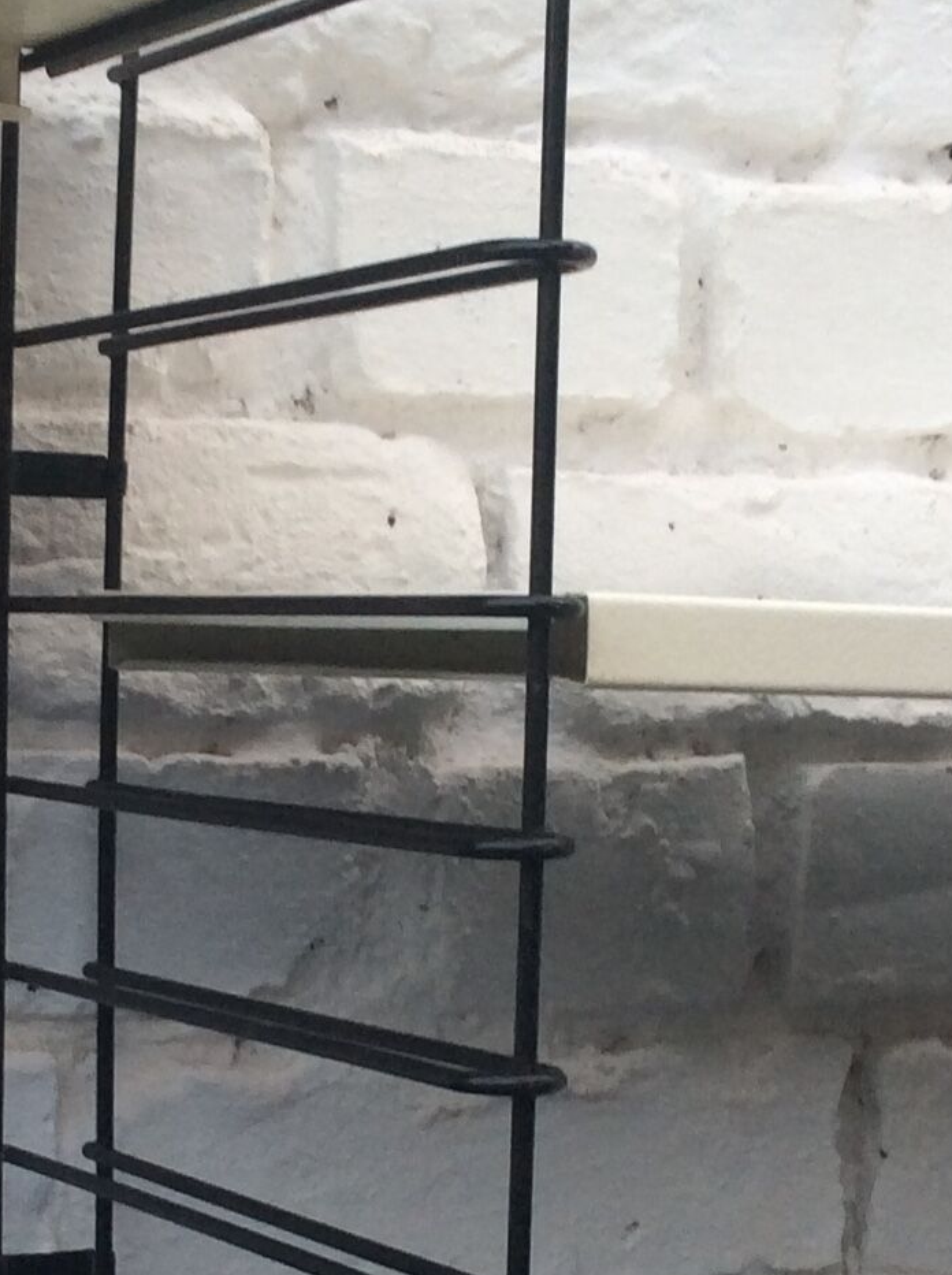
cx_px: 282
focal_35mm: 89
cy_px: 784
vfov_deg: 22.0
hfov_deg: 16.5
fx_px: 3273
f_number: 2.4
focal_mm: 3.3
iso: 32
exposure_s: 1/33
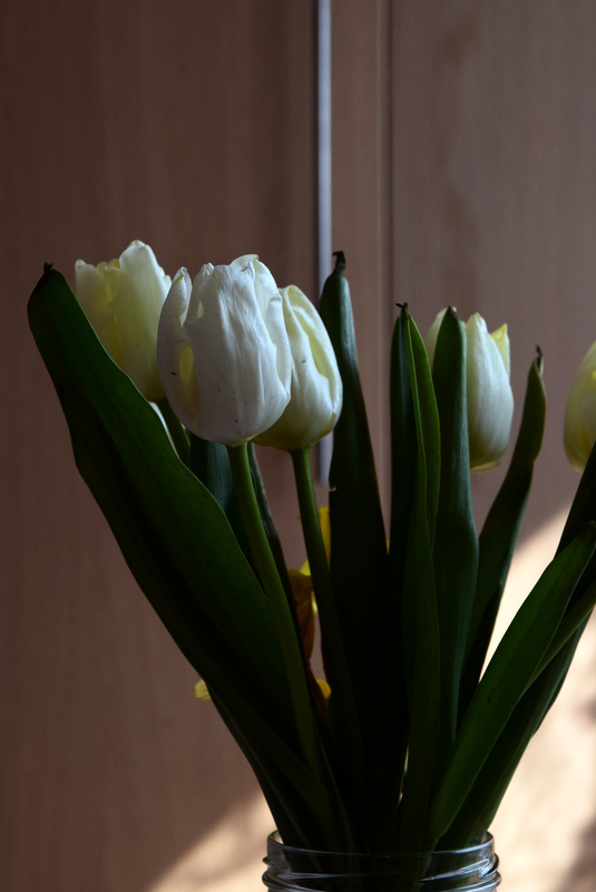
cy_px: 446
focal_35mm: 87
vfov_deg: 23.4
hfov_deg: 15.7
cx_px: 298
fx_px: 2156
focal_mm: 58
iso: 400
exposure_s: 1/160
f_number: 9
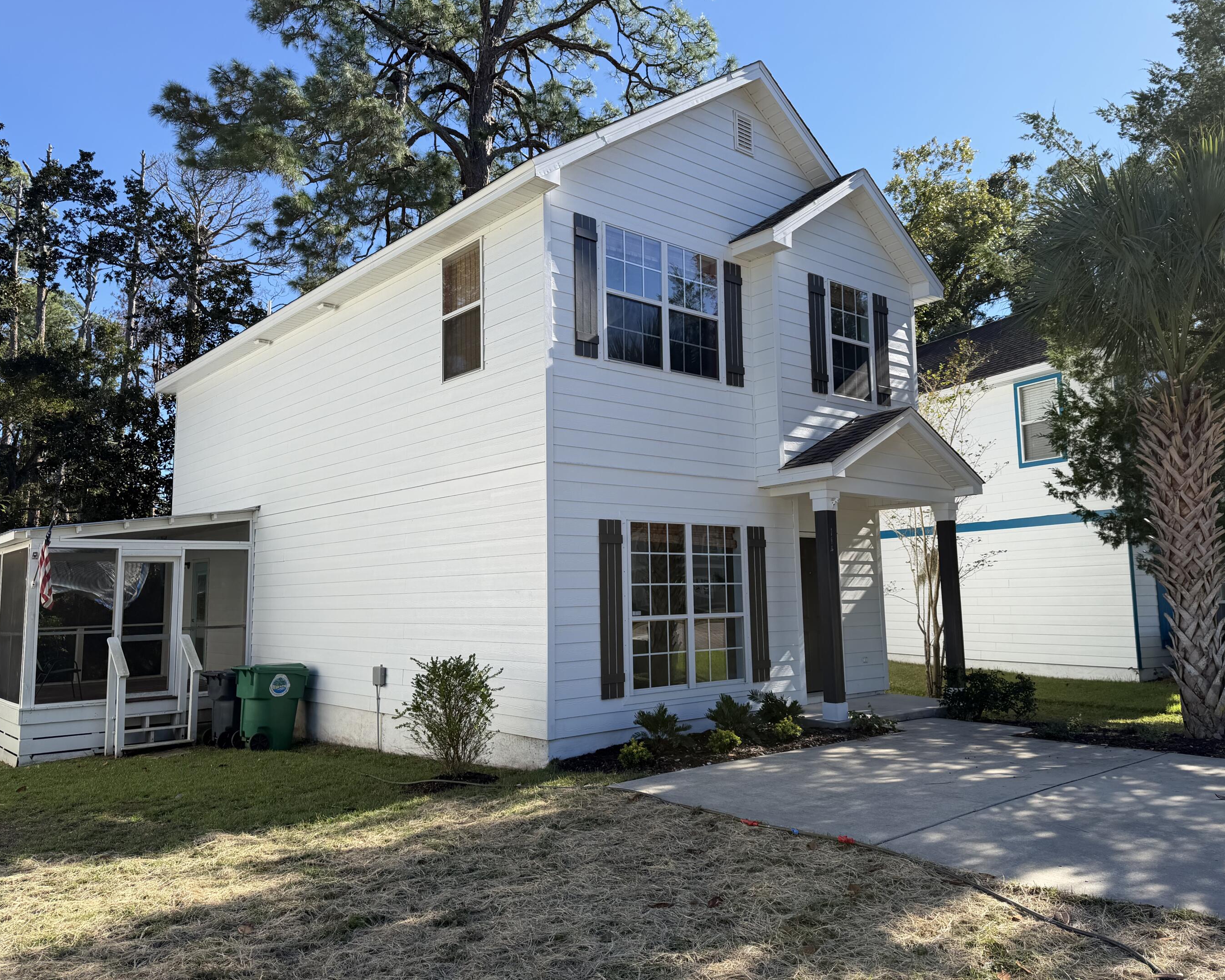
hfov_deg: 66.0
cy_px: 472
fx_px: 943
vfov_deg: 54.9
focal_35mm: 26
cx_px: 630
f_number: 1.78
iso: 80
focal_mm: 6.76
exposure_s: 1/3021
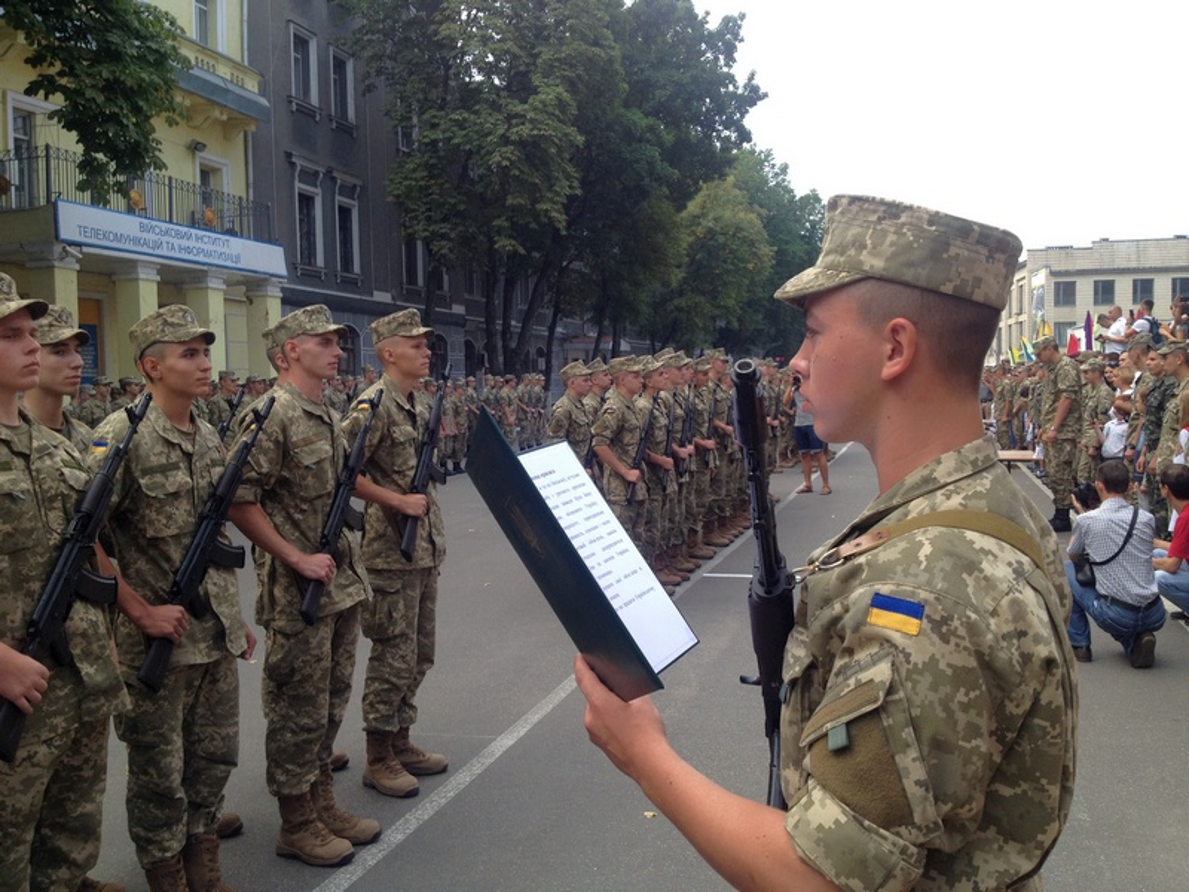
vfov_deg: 40.7
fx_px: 1202
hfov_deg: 52.6
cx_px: 594
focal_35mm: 35
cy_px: 446
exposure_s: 1/409
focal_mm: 4.28
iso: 50
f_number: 2.4
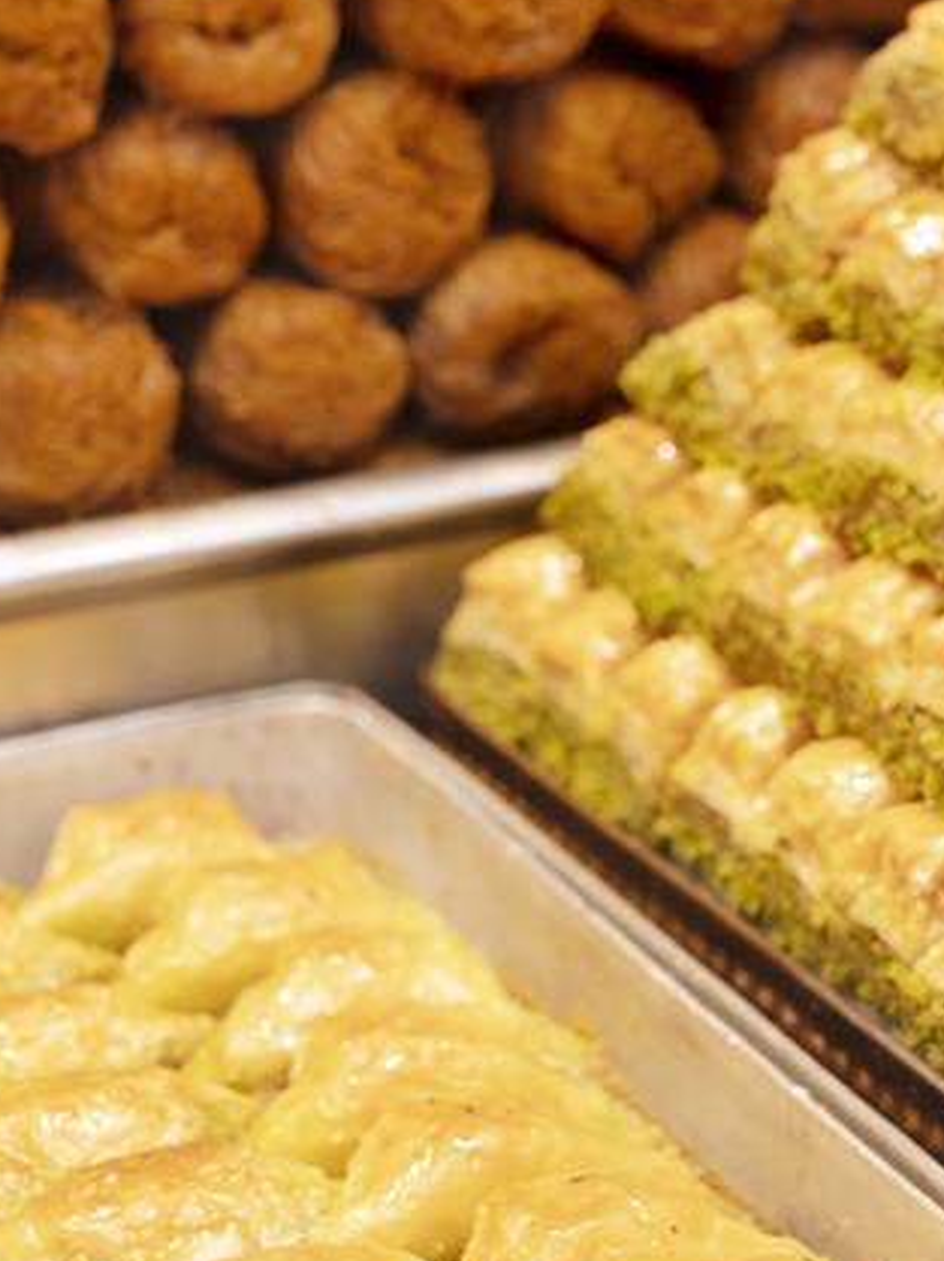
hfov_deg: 12.3
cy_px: 332
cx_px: 1411
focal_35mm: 115
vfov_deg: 17.0
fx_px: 4186
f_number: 3.2
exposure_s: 1/125
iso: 160
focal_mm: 33
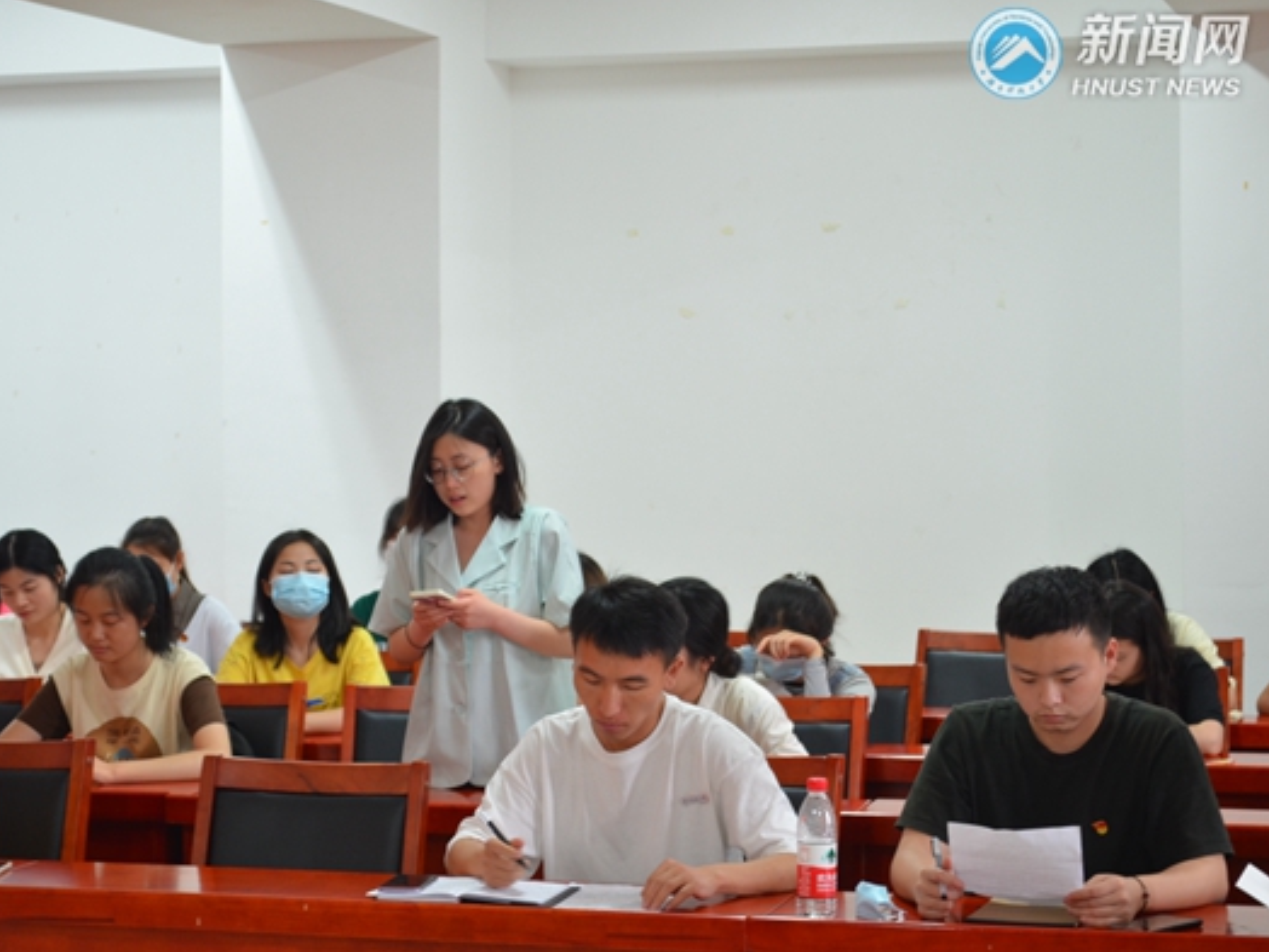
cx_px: 545
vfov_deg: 16.3
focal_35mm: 91
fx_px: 3319
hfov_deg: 21.6
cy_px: 474
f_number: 5.6
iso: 720
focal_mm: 55
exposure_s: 1/15
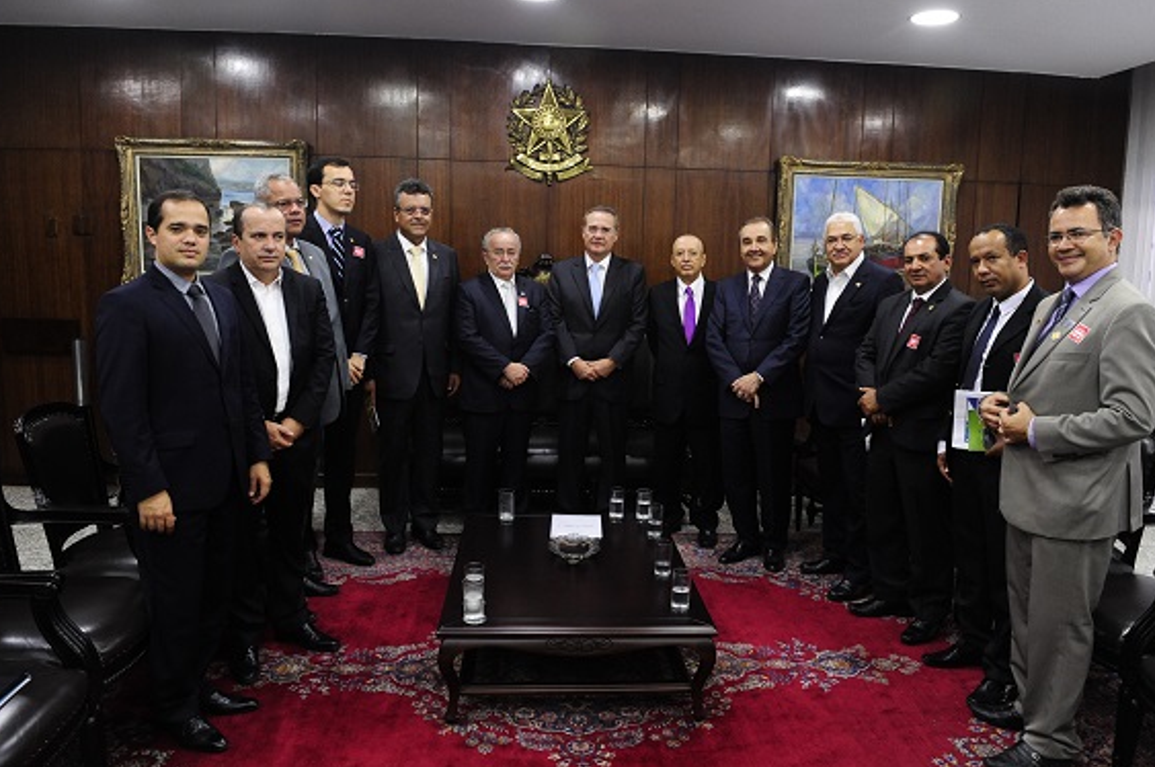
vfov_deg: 49.4
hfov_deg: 69.4
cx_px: 595
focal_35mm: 26
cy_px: 372
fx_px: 833
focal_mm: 24
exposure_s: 1/100
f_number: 5
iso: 2500
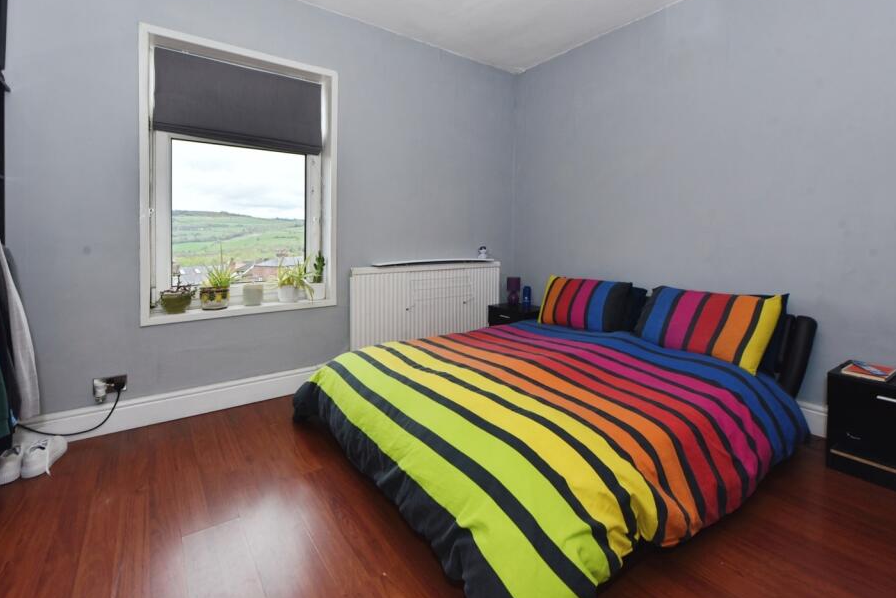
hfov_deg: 96.6
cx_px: 422
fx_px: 398
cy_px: 263
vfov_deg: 73.5
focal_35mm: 16
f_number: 9
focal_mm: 14
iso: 500
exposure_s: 1/100
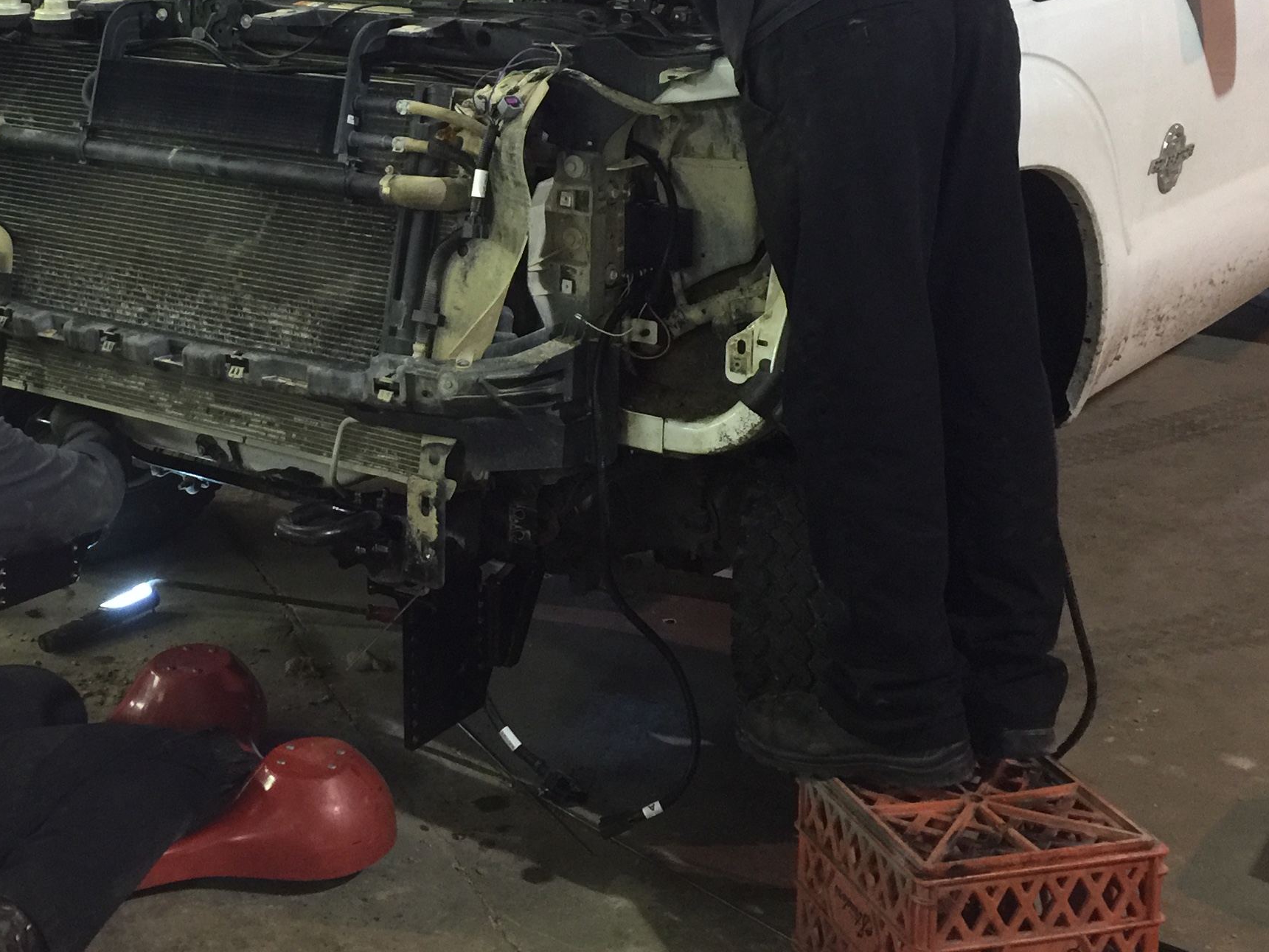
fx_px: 2016
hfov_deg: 34.3
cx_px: 350
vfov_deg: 26.0
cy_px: 167
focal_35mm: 55
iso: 100
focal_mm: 4.15
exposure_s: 1/10
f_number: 2.2
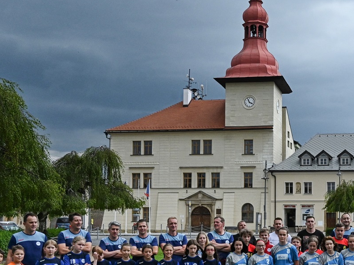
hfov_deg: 30.7
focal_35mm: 61
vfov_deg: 23.8
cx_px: 298
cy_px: 197
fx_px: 623
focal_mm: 21
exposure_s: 1/320
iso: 800
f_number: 10
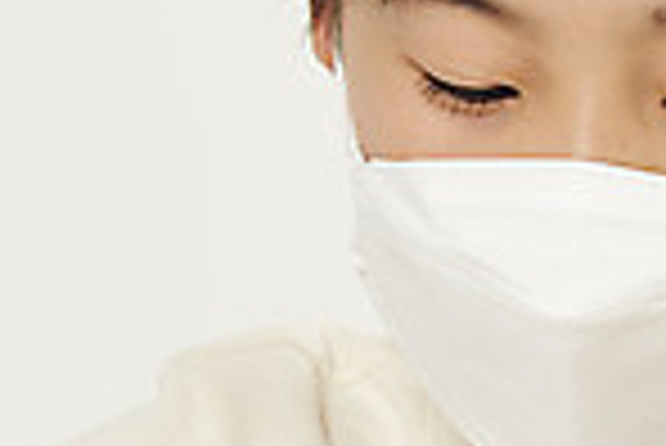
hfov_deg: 2.5
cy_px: 234
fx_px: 14962
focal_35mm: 808
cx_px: 659
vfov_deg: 1.7
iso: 125
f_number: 8
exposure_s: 1/125
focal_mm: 200
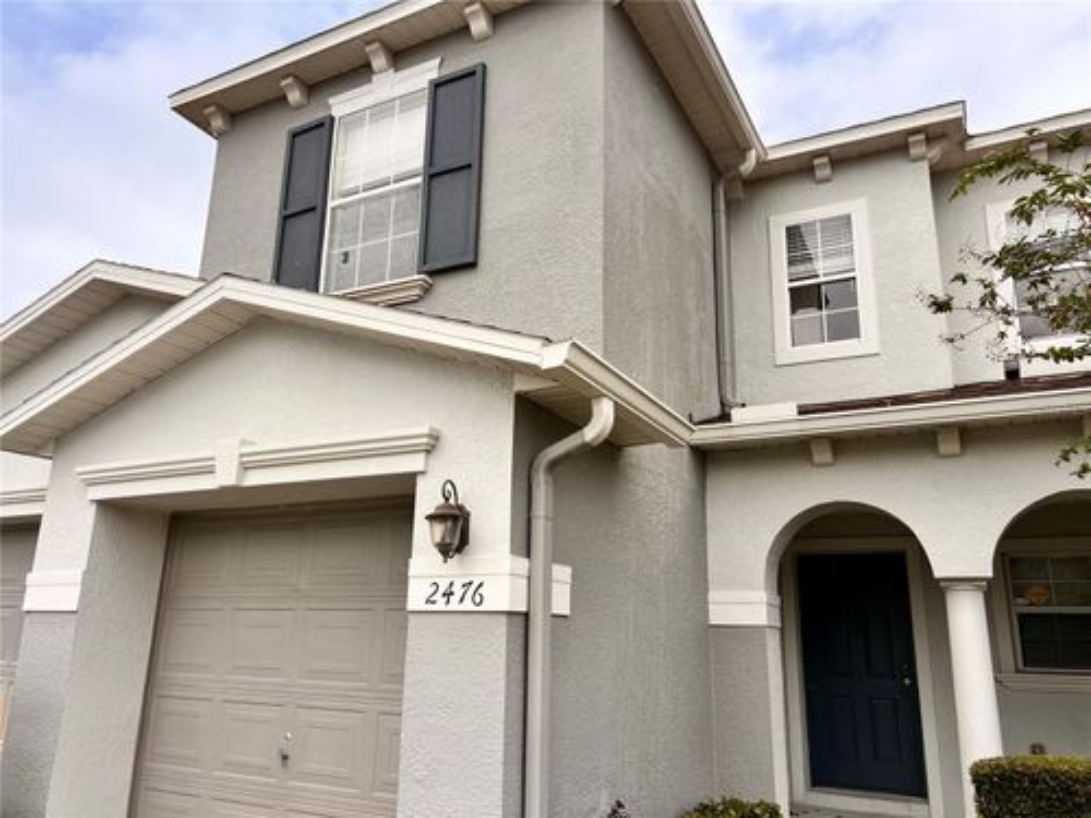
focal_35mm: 26
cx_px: 546
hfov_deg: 67.3
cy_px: 409
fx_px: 819
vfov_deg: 53.1
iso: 50
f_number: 1.5
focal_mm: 5.7
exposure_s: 1/4274
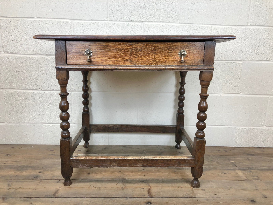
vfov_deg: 49.7
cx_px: 136
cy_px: 102
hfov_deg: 63.4
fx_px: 221
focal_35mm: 28
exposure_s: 1/50
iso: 25
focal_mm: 4
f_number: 1.8
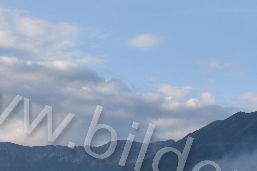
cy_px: 20
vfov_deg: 12.7
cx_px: 200
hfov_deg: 18.9
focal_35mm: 107
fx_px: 764
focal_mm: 18
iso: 200
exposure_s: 1/160
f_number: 10
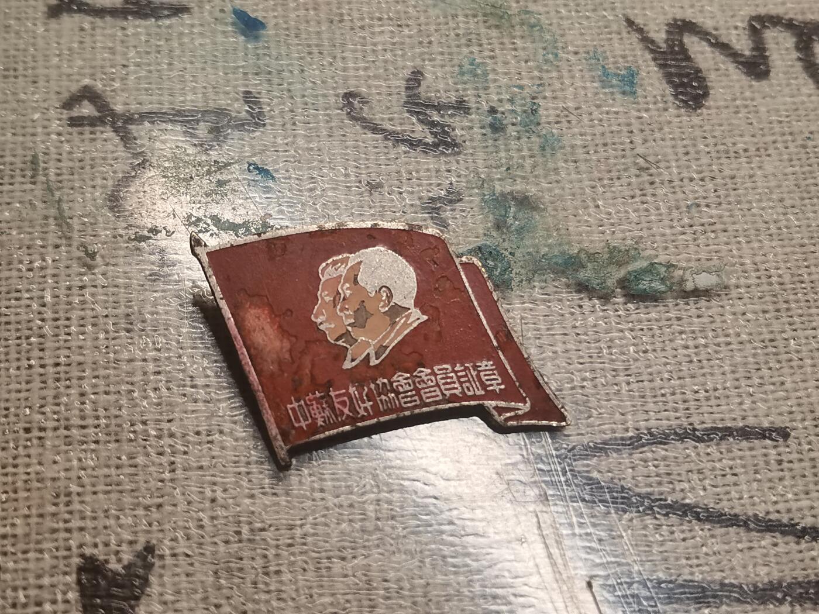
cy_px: 307
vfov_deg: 27.0
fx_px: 1278
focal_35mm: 54
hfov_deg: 35.5
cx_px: 410
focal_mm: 4.94
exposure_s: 1/100
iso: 80
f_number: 1.9
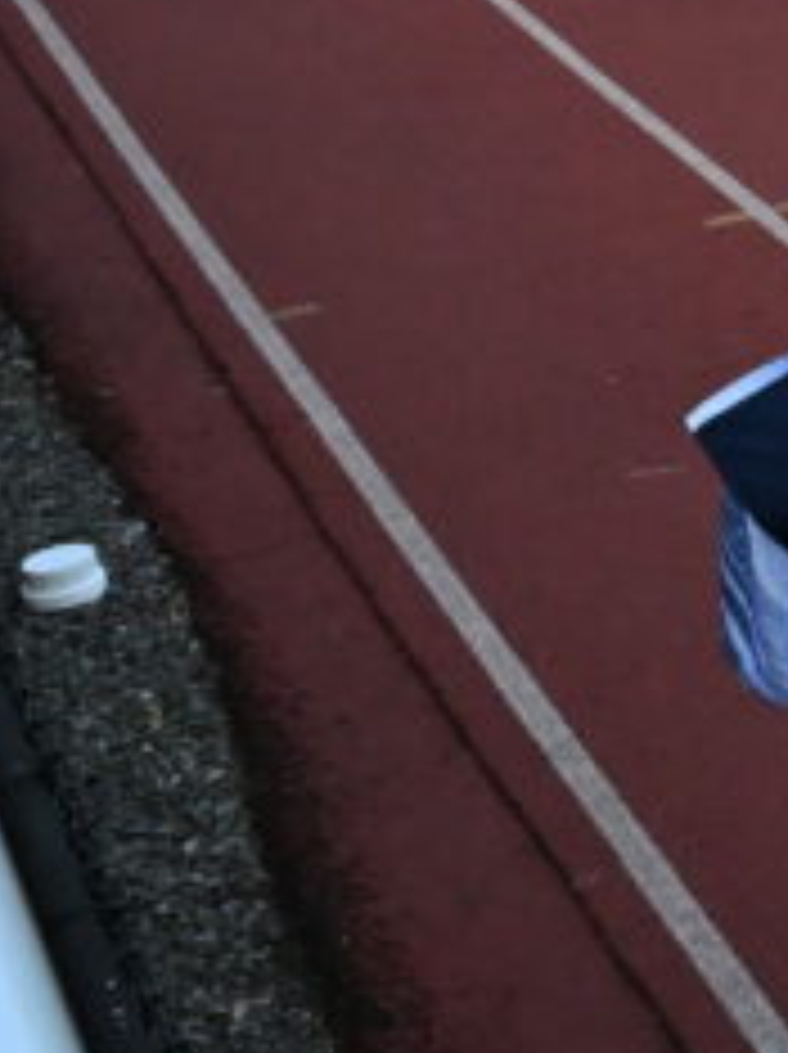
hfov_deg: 11.9
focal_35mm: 101
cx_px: 1891
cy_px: -79
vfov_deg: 18.8
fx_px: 3071
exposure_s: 1/640
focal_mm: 24
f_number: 13
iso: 5000
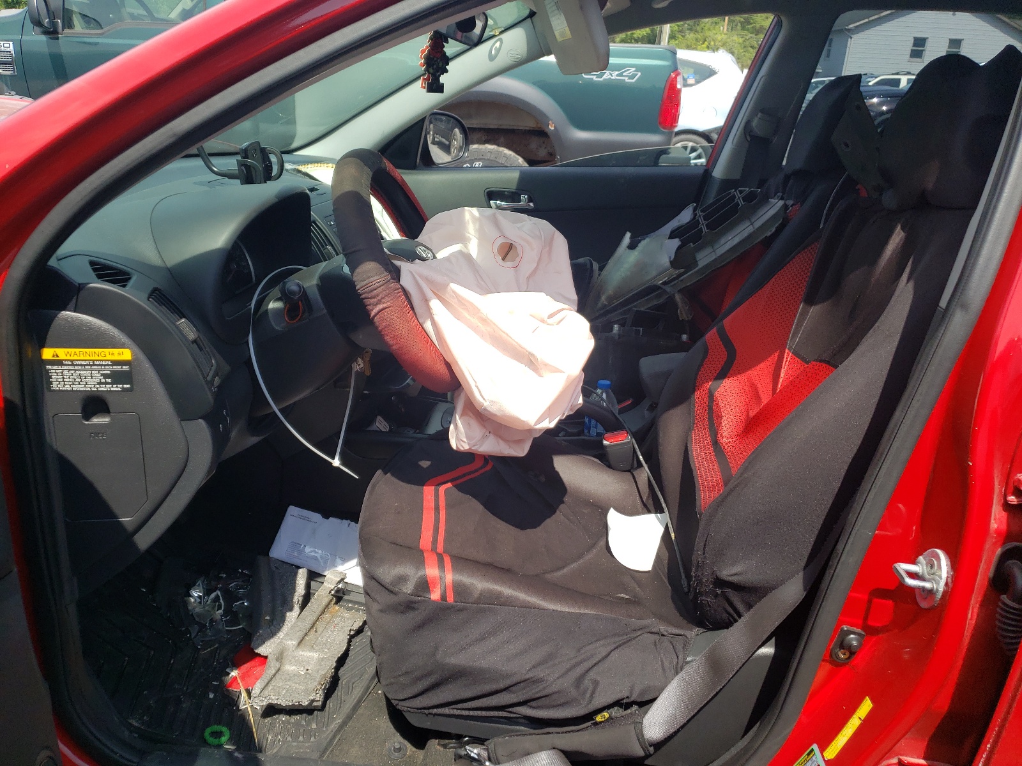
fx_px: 768
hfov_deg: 67.3
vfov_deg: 53.1
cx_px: 511
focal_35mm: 26
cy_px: 383
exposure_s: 1/1667
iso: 50
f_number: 1.5
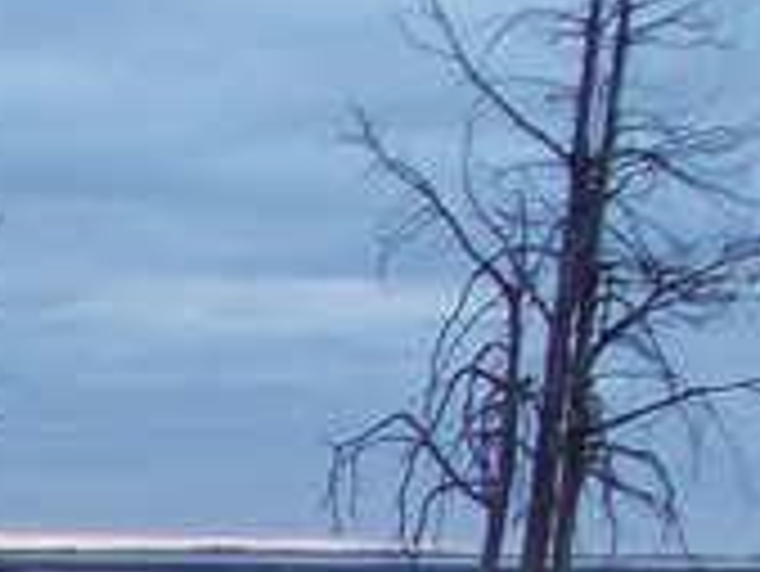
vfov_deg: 10.8
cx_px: -899
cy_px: 1090
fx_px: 2790
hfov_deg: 12.9
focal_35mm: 127
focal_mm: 4
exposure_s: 1/30
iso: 80
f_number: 2.7
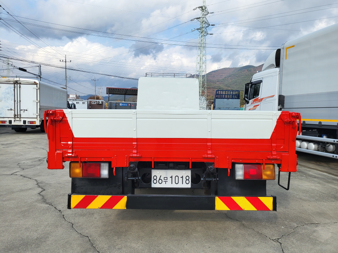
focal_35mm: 26
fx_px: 254
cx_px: 169
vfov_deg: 53.1
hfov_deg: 67.3
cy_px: 126
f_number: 1.8
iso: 50
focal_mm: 4.25
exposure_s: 1/1941
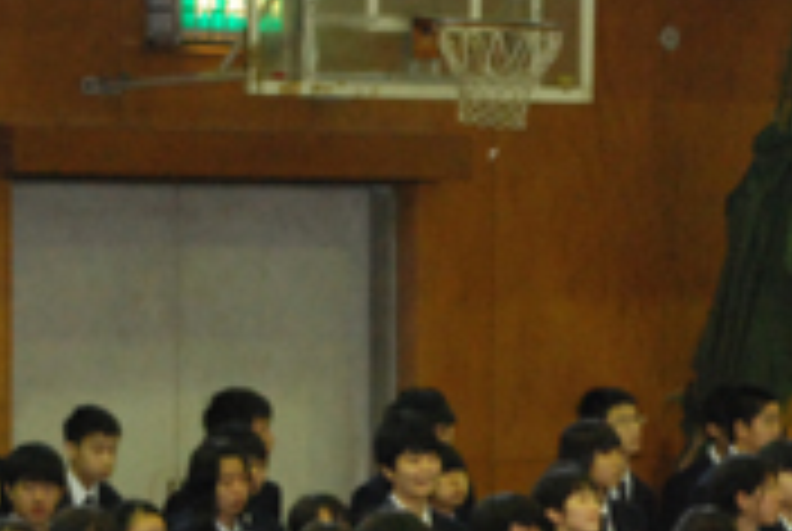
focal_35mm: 358
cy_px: 756
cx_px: 1134
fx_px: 7889
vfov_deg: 3.8
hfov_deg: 5.7
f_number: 5
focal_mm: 70
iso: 1600
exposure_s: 1/60
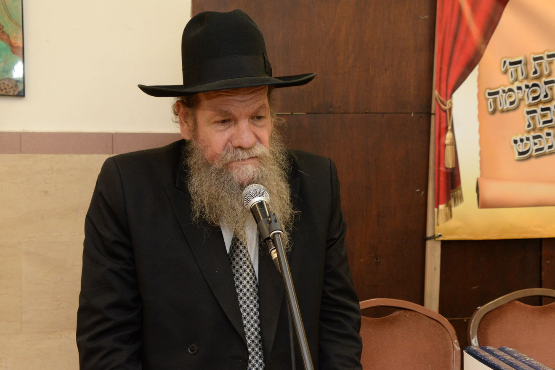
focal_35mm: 69
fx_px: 1064
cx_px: 269
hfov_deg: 29.2
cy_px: 187
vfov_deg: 19.7
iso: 4000
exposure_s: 1/60
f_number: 10
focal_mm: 65
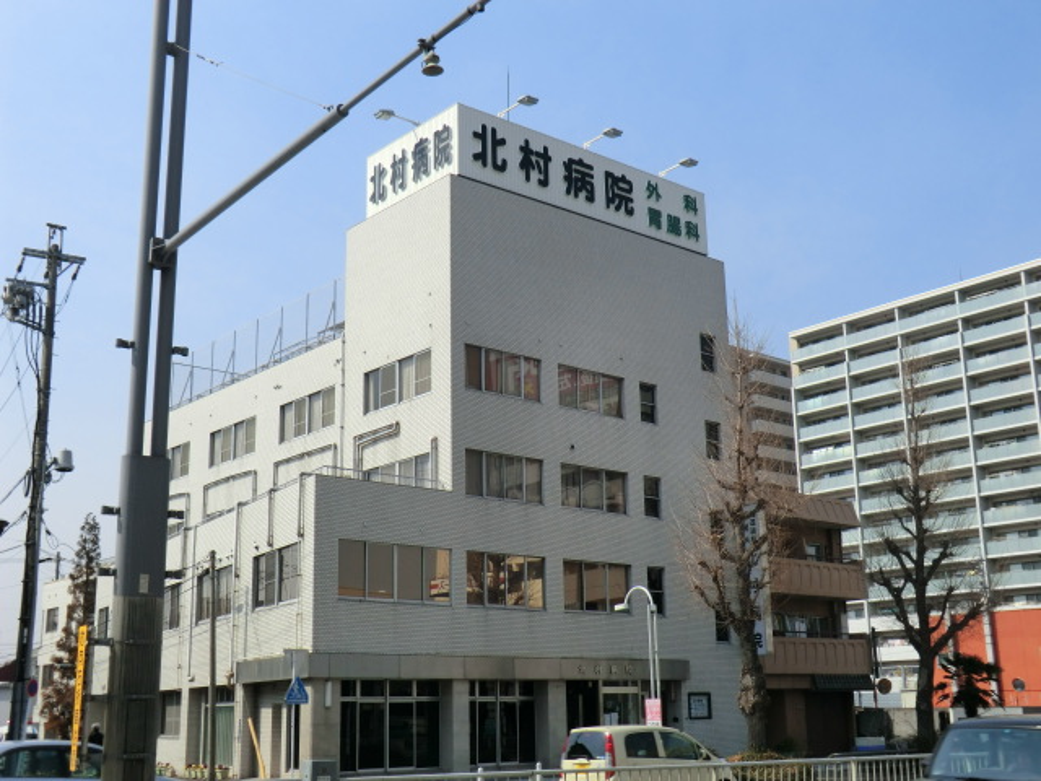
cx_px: 520
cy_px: 390
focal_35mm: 40
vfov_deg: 36.0
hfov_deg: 46.8
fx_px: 1203
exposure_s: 1/200
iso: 80
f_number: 8.8
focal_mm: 7.1
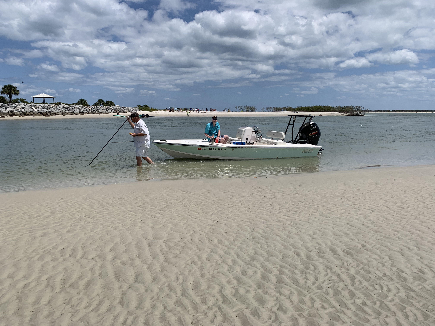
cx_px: 218
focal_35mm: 26
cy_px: 163
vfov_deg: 53.1
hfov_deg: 67.3
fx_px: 327
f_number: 1.8
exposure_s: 1/6452
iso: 25
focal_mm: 4.25
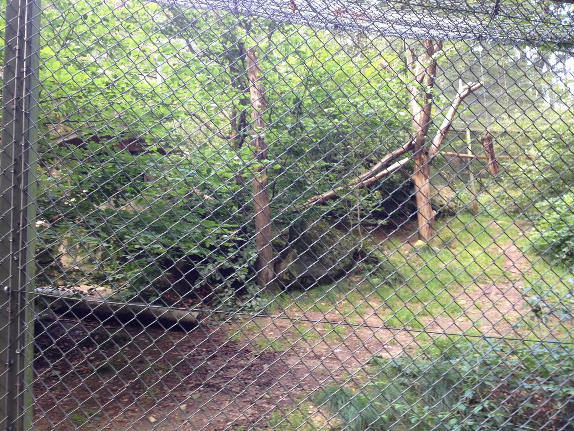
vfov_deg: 40.7
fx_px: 580
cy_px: 216
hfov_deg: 52.6
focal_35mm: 35
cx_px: 287
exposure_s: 1/20
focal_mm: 4.28
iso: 50
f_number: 2.4
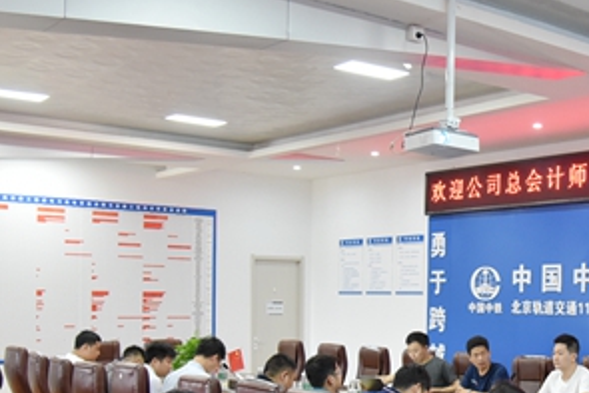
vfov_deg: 23.4
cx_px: 511
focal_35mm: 57
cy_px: 322
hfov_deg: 33.5
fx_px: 933
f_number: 4
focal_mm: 24
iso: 3200
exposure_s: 1/60
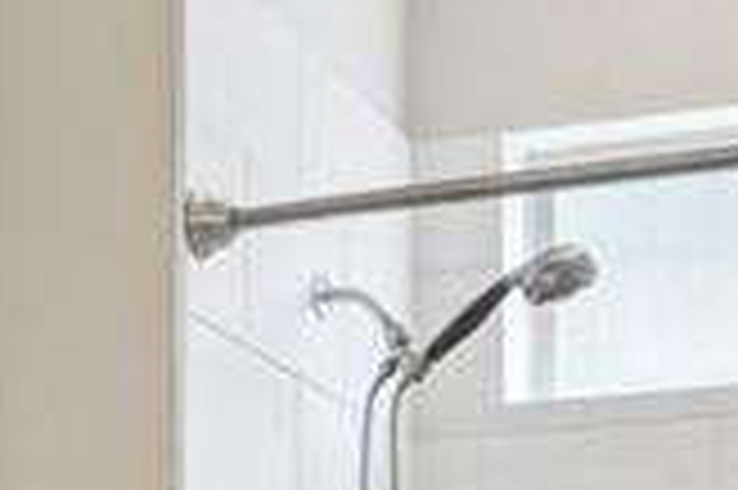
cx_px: 405
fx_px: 2171
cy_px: 865
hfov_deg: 19.3
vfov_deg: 11.9
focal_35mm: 106
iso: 800
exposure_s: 1/30
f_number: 11
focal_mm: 17
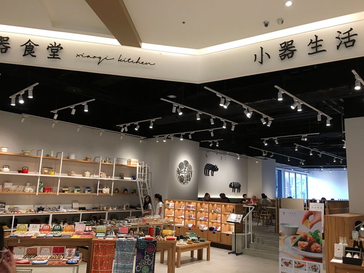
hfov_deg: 61.7
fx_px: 305
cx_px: 182
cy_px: 136
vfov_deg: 48.2
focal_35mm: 29
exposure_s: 1/30
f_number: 2.2
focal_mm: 4.15
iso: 32
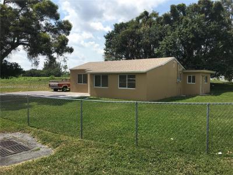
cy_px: 88
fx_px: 195
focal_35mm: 29
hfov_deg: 61.7
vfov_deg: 48.2
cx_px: 116
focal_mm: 4.15
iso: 25
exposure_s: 1/1972
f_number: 2.2
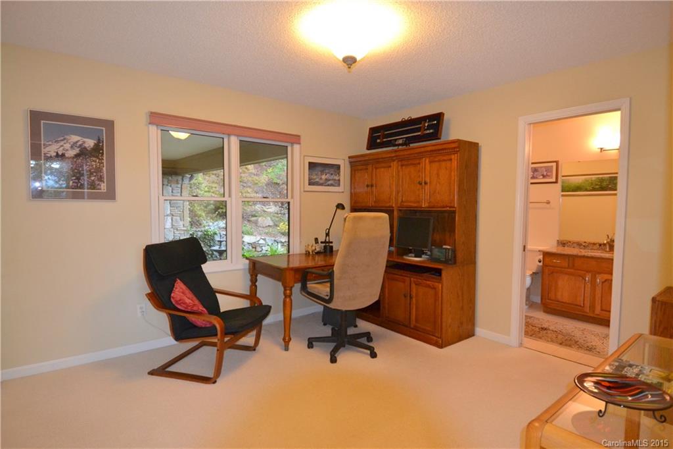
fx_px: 673
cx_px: 336
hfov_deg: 53.1
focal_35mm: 36
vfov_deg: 36.8
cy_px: 224
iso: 1400
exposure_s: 1/60
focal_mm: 24
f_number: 4
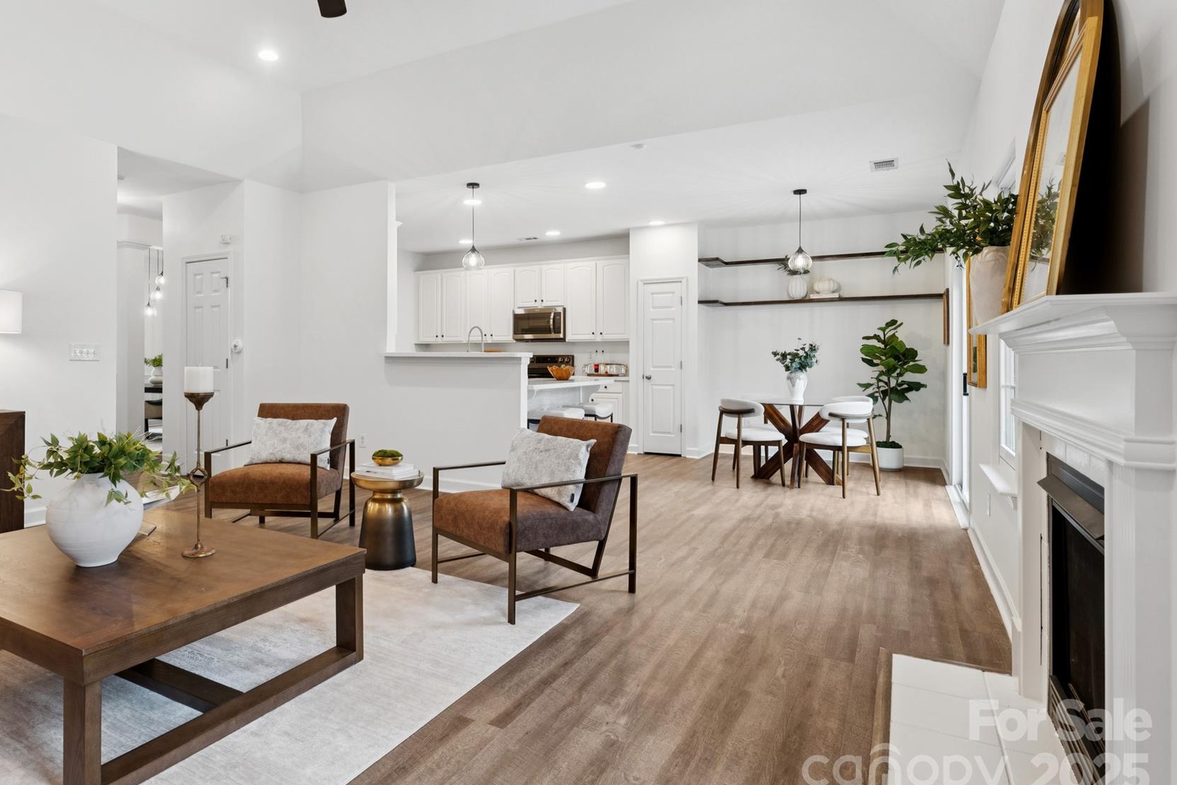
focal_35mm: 21
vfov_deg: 59.3
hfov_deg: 80.3
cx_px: 476
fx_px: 686
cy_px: 348
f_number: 8
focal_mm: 17
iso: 400
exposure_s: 1/13
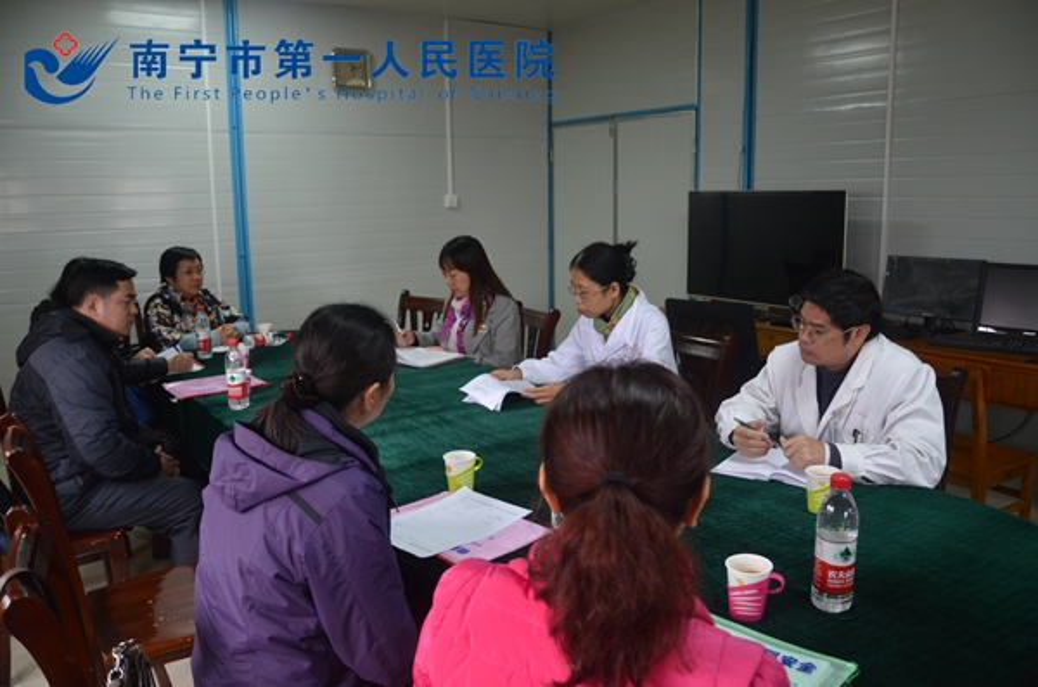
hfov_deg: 67.5
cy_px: 344
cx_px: 519
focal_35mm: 27
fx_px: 777
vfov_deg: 47.7
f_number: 3.5
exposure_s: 1/50
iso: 800
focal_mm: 18
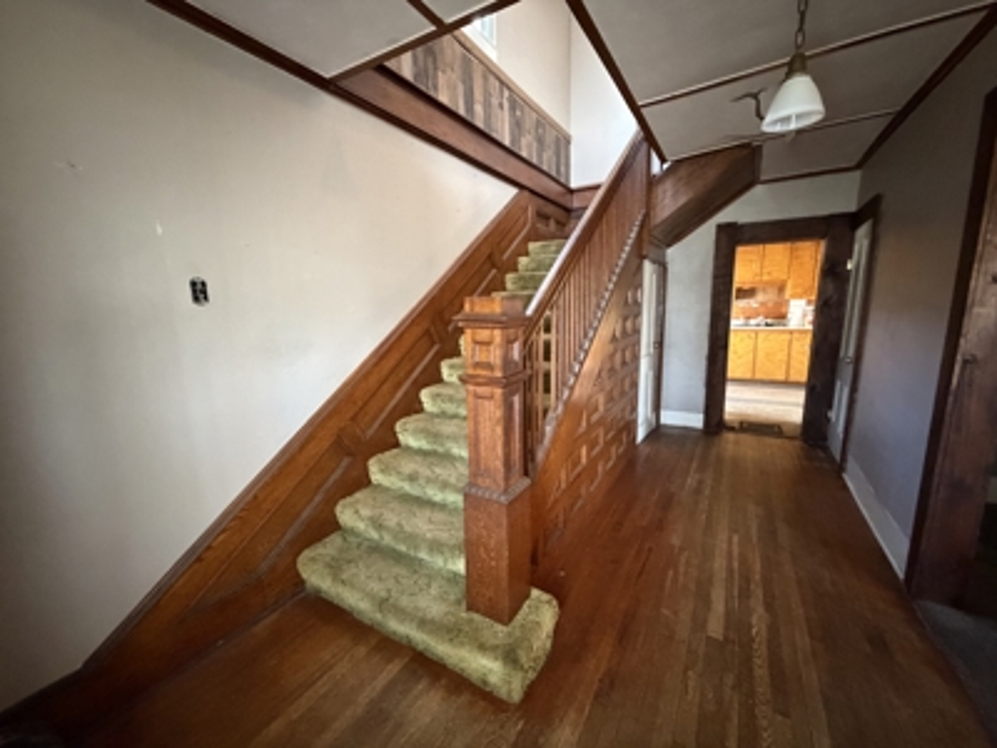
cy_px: 374
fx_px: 403
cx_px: 498
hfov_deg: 102.1
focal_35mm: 14
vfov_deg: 85.7
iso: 1250
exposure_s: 1/44
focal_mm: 2.22
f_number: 2.2
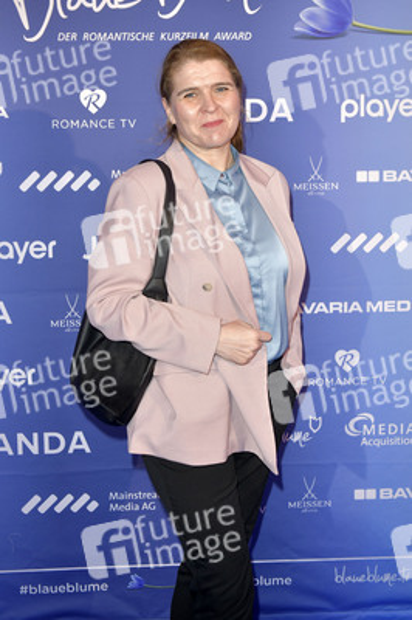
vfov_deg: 41.1
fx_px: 825
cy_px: 310
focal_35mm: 48
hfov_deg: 28.0
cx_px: 206
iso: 1250
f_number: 5
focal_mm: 48
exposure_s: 1/250
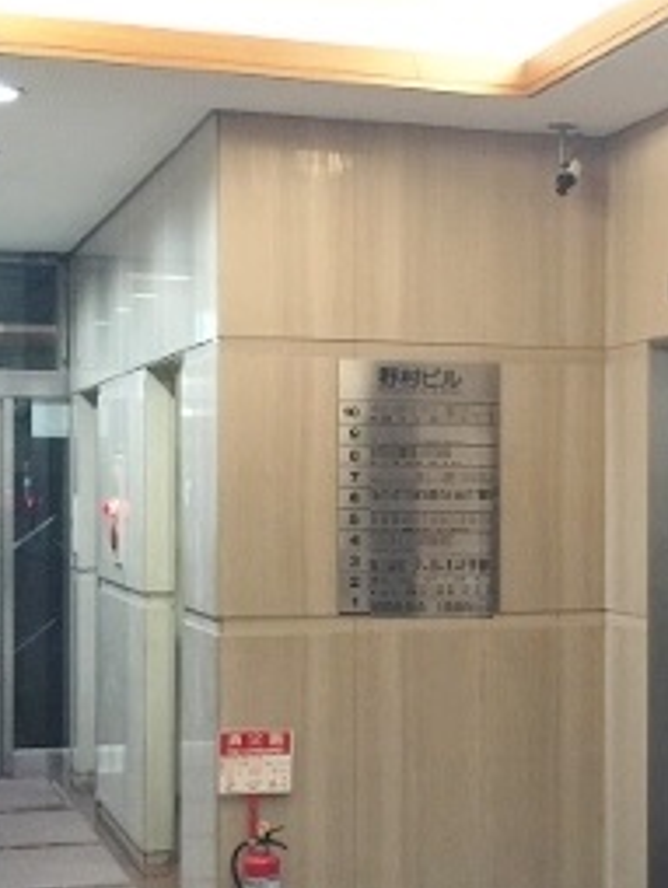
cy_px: 521
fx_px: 1875
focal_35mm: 73
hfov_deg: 20.0
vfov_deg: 26.6
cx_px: 542
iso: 100
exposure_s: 1/15
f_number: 2.2
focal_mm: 4.15
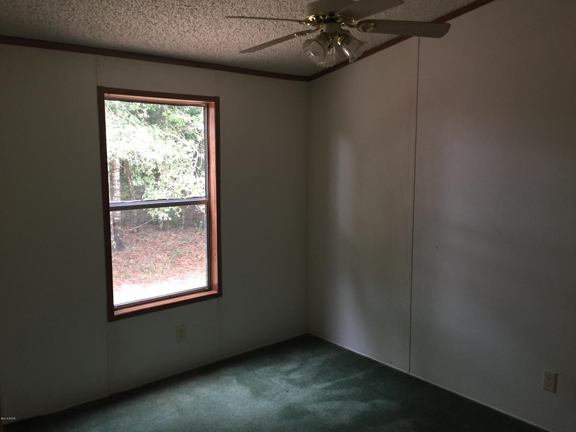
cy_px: 216
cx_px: 288
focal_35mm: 29
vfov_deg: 48.2
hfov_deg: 61.7
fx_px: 483
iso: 125
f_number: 2.2
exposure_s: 1/30
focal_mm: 4.15
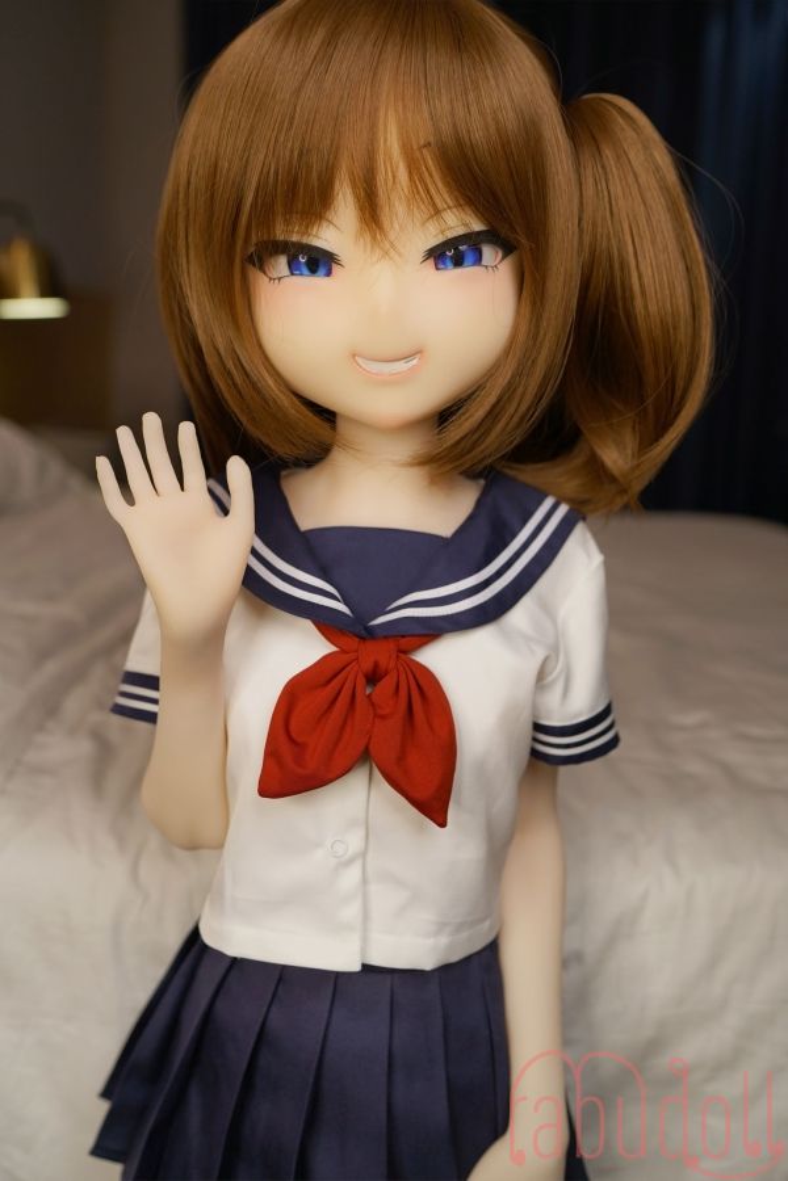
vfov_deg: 54.4
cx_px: 394
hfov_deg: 37.9
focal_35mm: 35
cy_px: 590
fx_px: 1149
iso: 320
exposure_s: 1/100
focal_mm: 35
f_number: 3.2
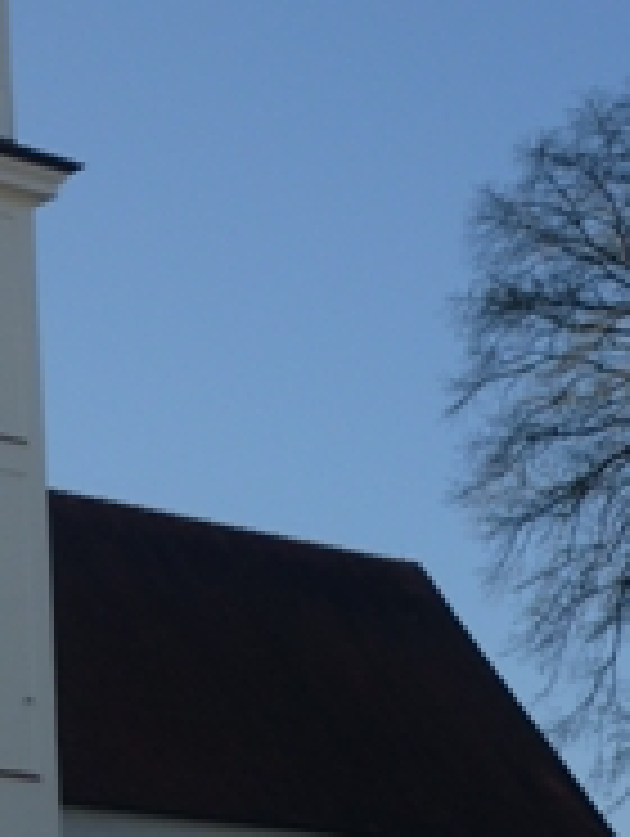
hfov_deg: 11.8
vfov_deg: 15.7
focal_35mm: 125
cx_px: 144
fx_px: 3026
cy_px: 243
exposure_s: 1/125
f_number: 9
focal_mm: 8.6
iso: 80
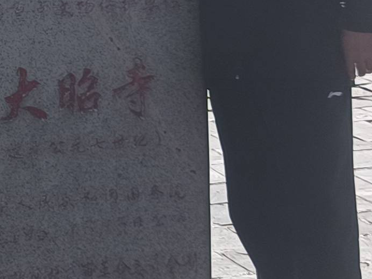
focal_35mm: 133
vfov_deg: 11.0
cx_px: -120
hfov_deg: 14.2
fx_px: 1429
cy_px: -32
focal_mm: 5.59
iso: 100
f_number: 1.88
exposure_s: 1/822
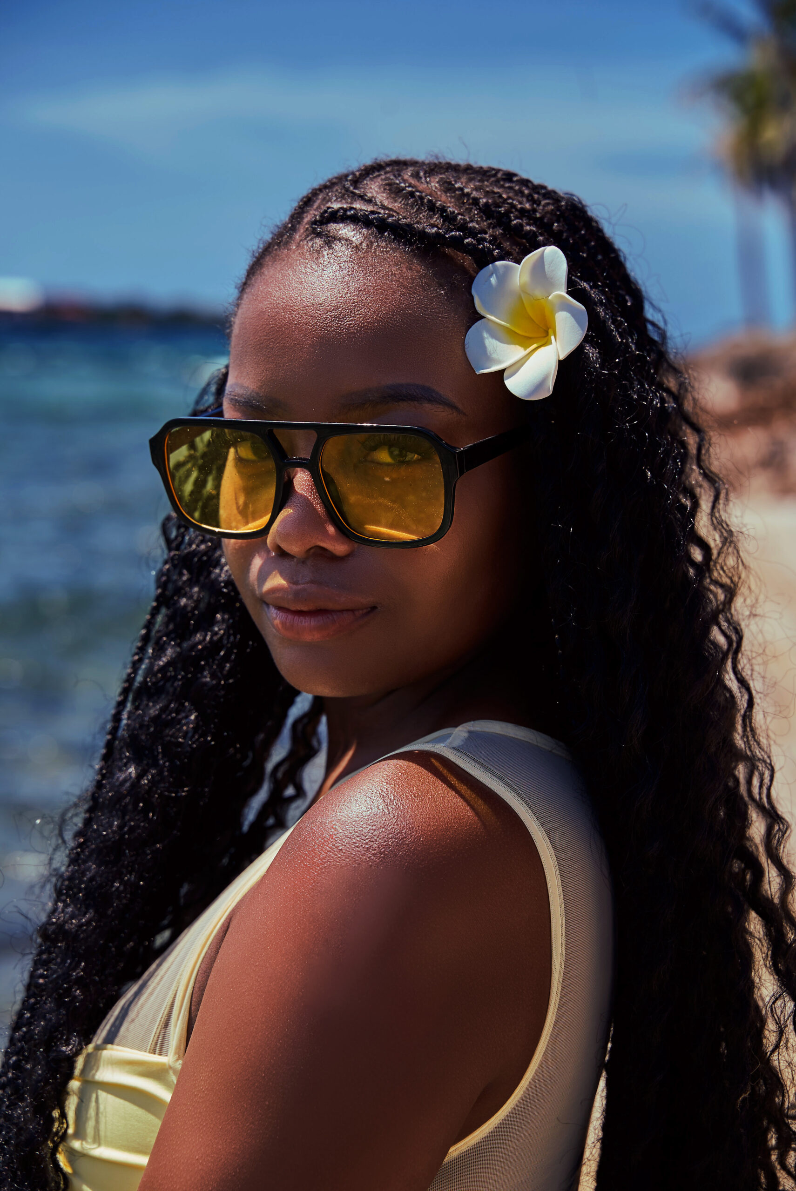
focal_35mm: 75
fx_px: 2484
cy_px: 596
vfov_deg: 27.0
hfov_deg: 18.2
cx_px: 398
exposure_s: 1/320
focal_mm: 75
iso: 64
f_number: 5.6
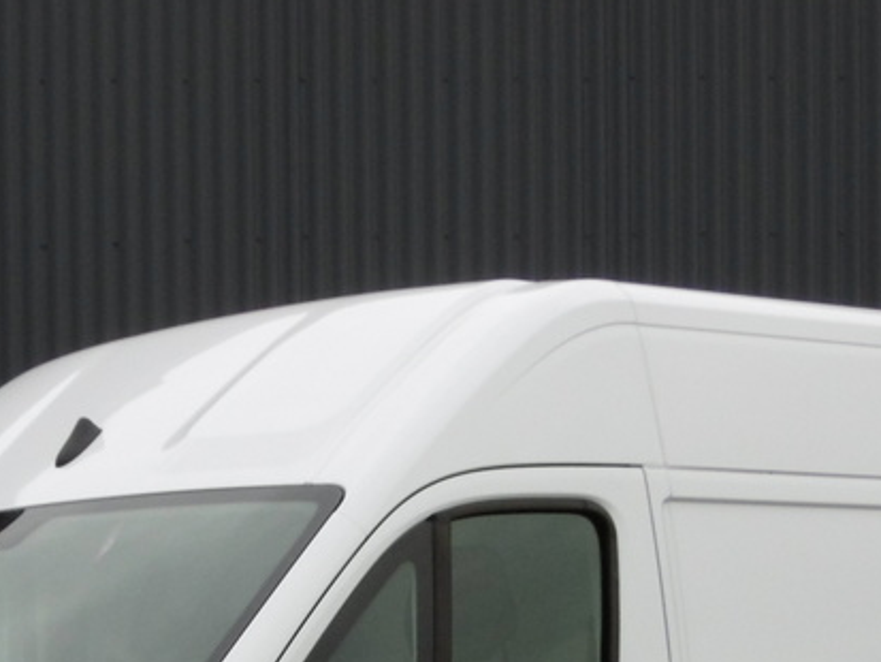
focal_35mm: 125
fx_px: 3182
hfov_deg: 15.7
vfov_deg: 11.5
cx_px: 346
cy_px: 901
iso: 100
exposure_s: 1/200
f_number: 3.8
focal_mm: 7.7
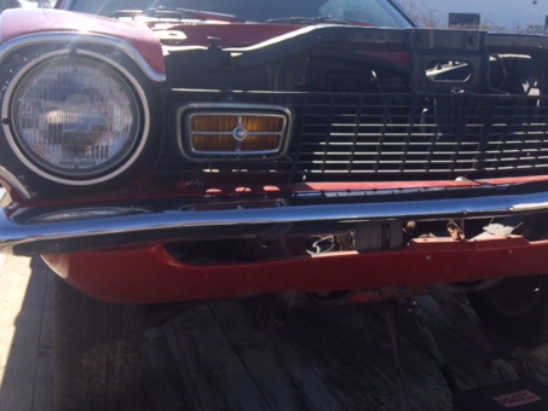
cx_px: 340
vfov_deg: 35.1
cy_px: 189
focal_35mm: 41
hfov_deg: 45.4
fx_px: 649
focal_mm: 4.15
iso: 32
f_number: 2.2
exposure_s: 1/1208
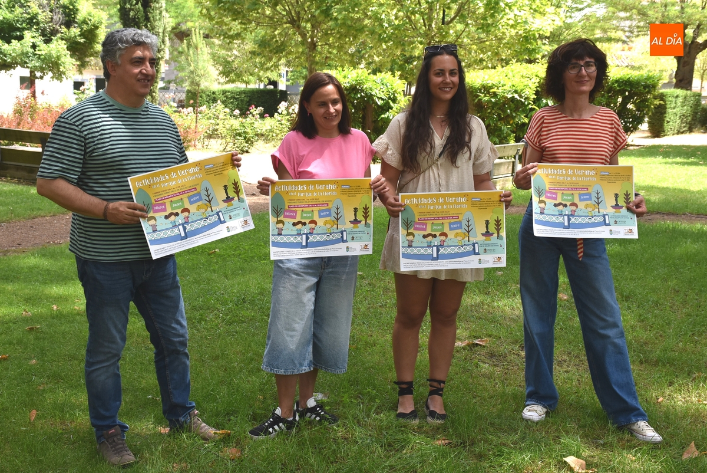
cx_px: 354
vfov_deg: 26.5
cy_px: 236
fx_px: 1002
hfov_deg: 38.9
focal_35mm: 51
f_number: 8
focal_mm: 34
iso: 400
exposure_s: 1/250
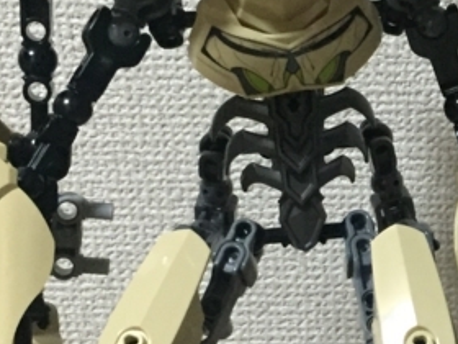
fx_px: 1402
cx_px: 502
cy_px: 247
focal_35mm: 106
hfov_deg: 17.9
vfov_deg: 13.9
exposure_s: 1/15
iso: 250
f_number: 2.2
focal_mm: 4.15
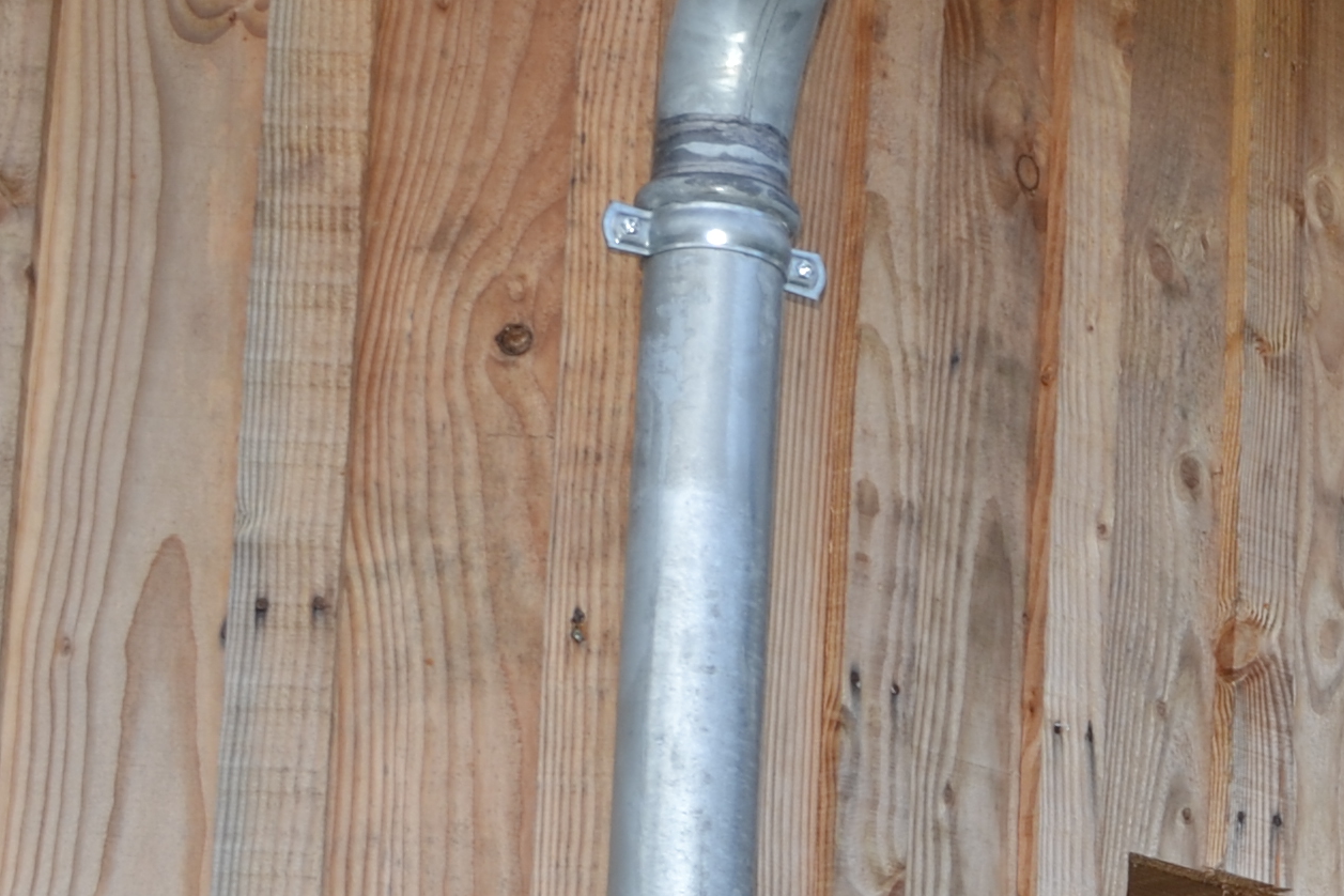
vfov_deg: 13.3
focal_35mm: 99
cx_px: 1820
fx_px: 3696
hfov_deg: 18.9
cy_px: 1206
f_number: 4
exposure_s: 1/160
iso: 100
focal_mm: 18
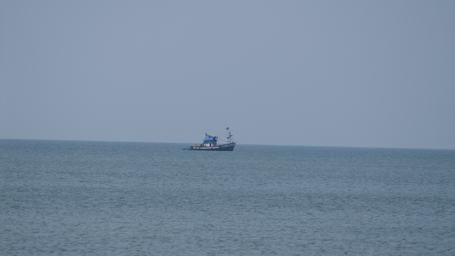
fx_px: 5694
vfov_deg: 2.6
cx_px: 228
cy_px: 128
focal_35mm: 472
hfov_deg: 4.6
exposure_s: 1/2000
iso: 200
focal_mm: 300
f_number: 7.1
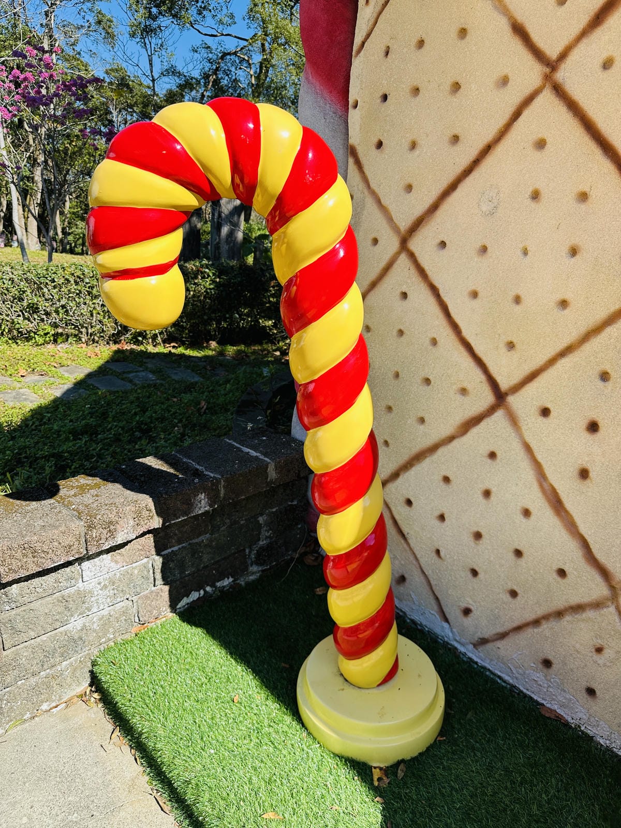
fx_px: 574
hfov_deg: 56.8
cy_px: 414
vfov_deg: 71.6
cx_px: 310
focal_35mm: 24
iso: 80
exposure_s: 1/2252
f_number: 1.78
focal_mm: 6.86
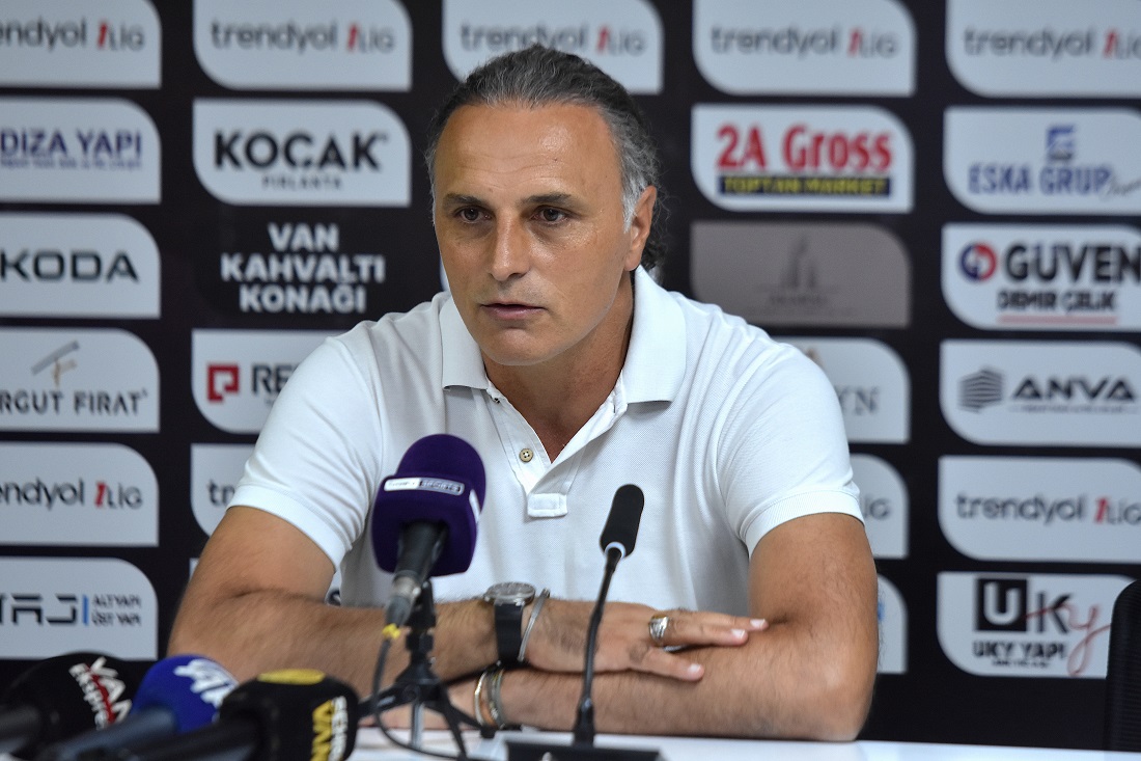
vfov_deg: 5.4
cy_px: 380
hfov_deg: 8.1
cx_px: 570
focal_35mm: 255
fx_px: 8080
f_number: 2.8
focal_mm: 170
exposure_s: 1/250
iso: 1100
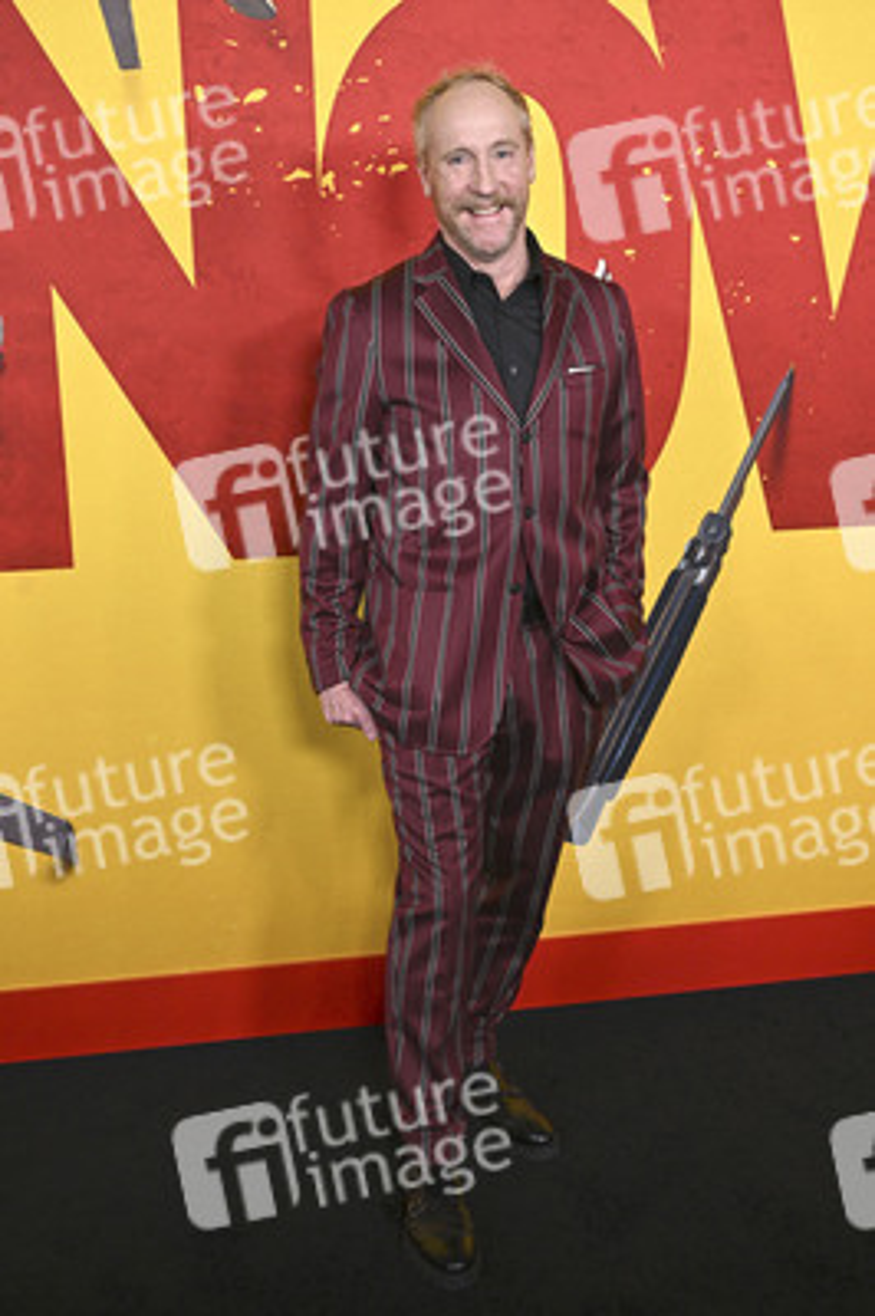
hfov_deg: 30.5
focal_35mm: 44
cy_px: 658
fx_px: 1607
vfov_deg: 44.5
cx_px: 438
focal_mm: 44
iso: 2000
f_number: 6.3
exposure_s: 1/250
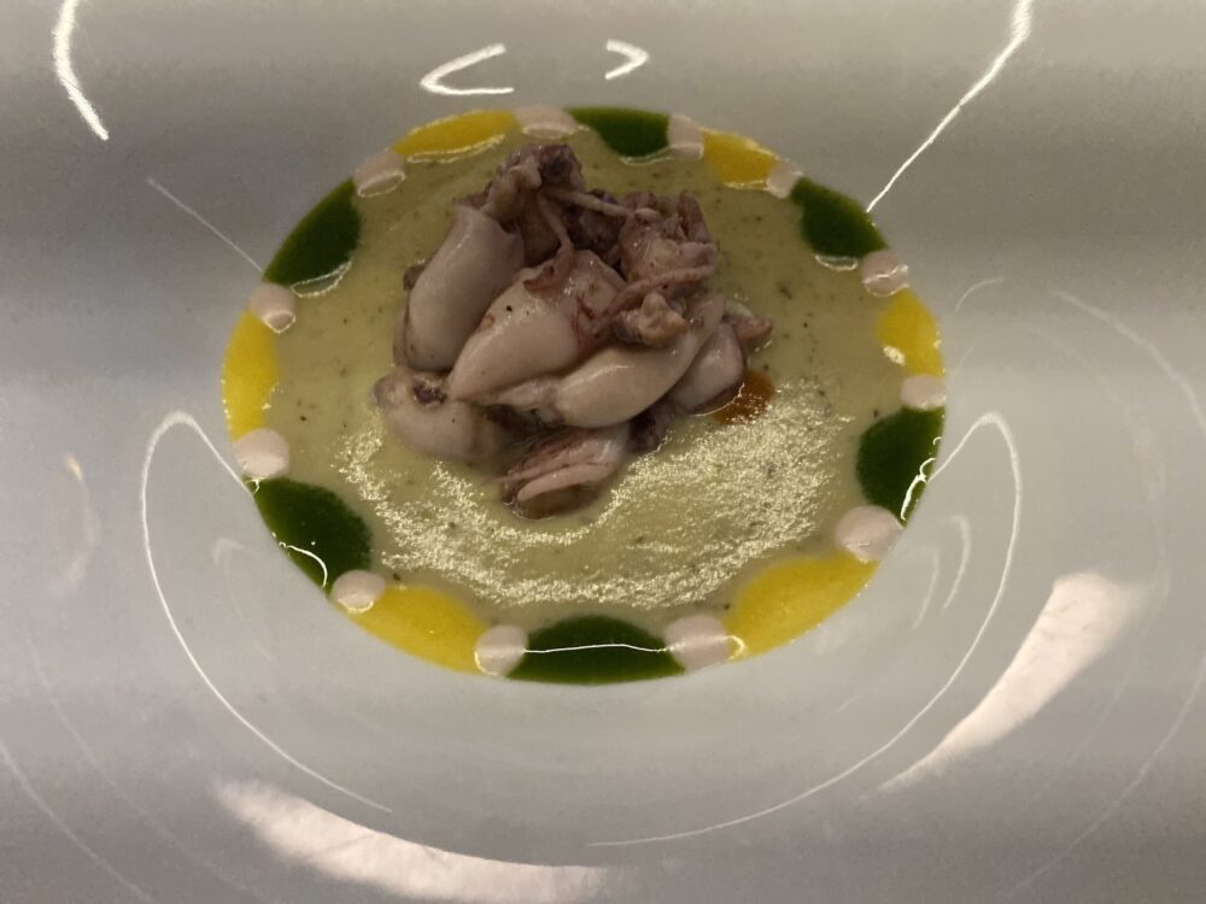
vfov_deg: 53.1
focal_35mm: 26
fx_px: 906
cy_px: 452
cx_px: 603
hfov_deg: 67.3
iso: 500
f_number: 1.8
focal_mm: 4.25
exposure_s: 1/50
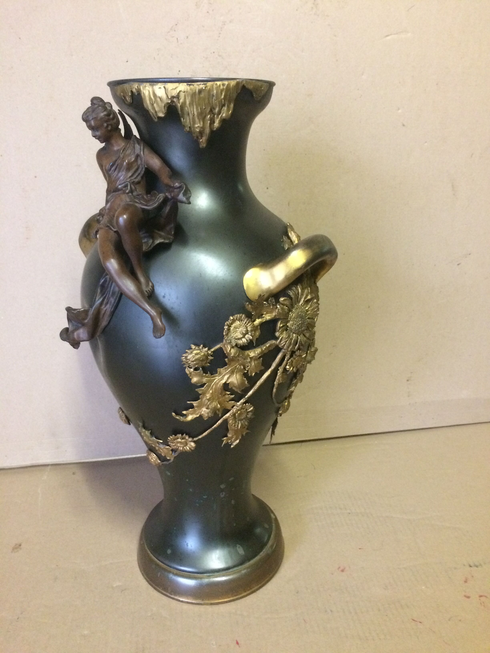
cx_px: 245
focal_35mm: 29
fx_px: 547
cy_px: 326
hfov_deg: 48.2
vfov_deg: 61.7
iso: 320
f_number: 2.2
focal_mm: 4.15
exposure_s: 1/17
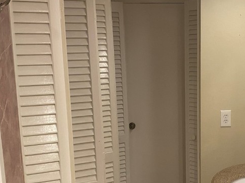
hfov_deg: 34.4
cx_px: 174
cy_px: 123
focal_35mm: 55
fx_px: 389
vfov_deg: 26.4
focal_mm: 4.25
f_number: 1.8
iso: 160
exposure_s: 1/60
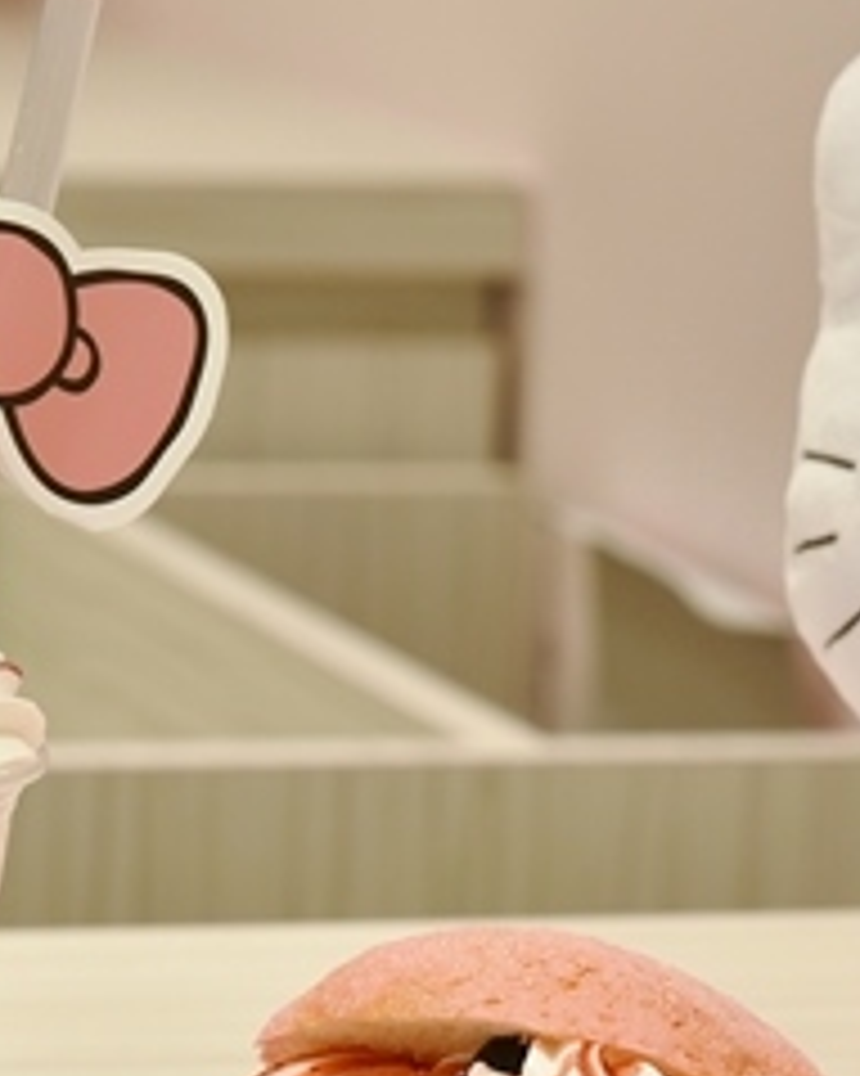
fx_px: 8277
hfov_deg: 5.9
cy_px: 696
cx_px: 603
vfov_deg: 7.4
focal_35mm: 260
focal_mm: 105
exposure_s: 1/50
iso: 200
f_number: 8
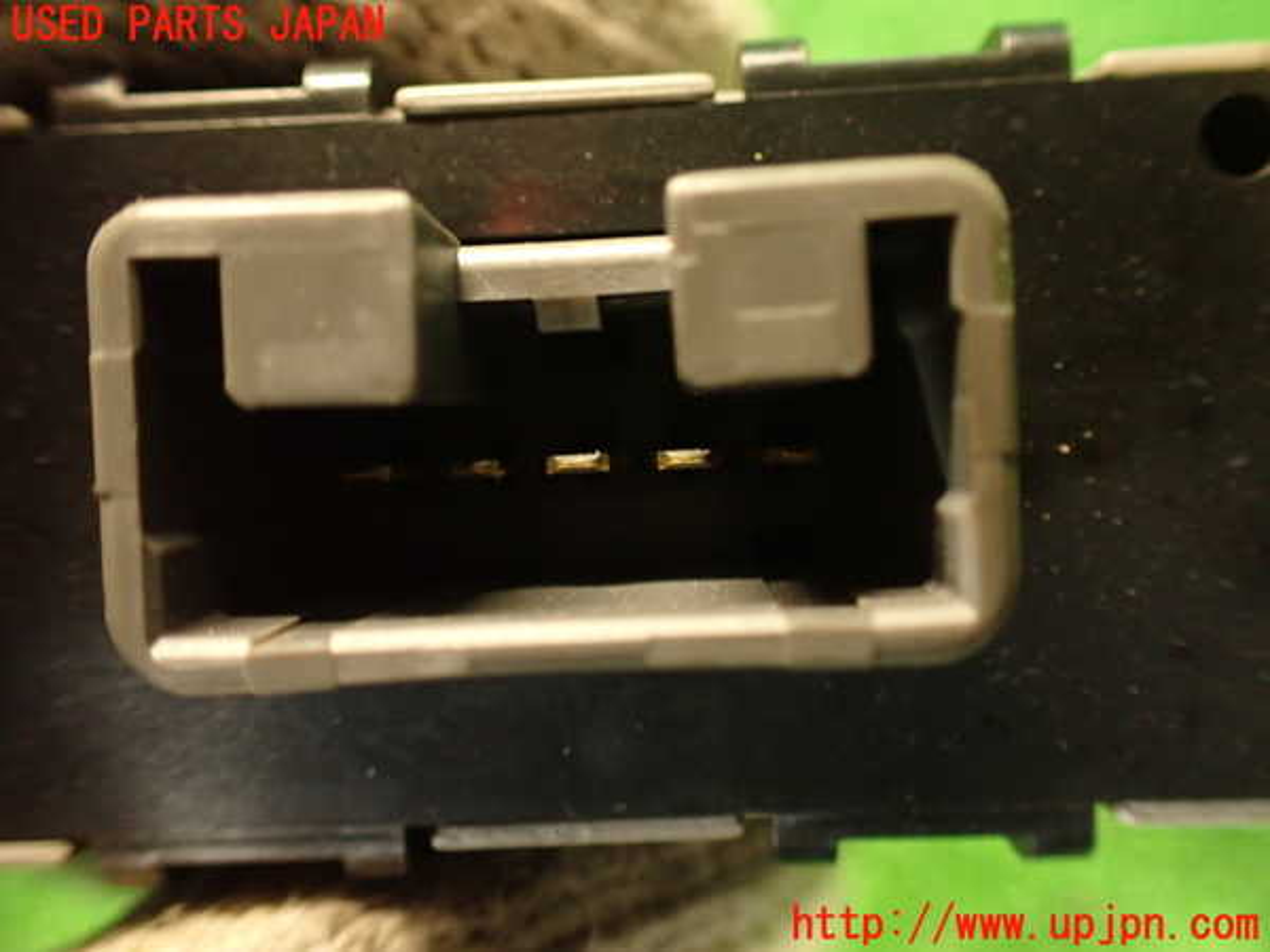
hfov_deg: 60.0
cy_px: 476
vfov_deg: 46.8
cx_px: 635
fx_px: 1101
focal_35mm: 30
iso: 800
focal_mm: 5.4
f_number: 2.3
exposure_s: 1/25
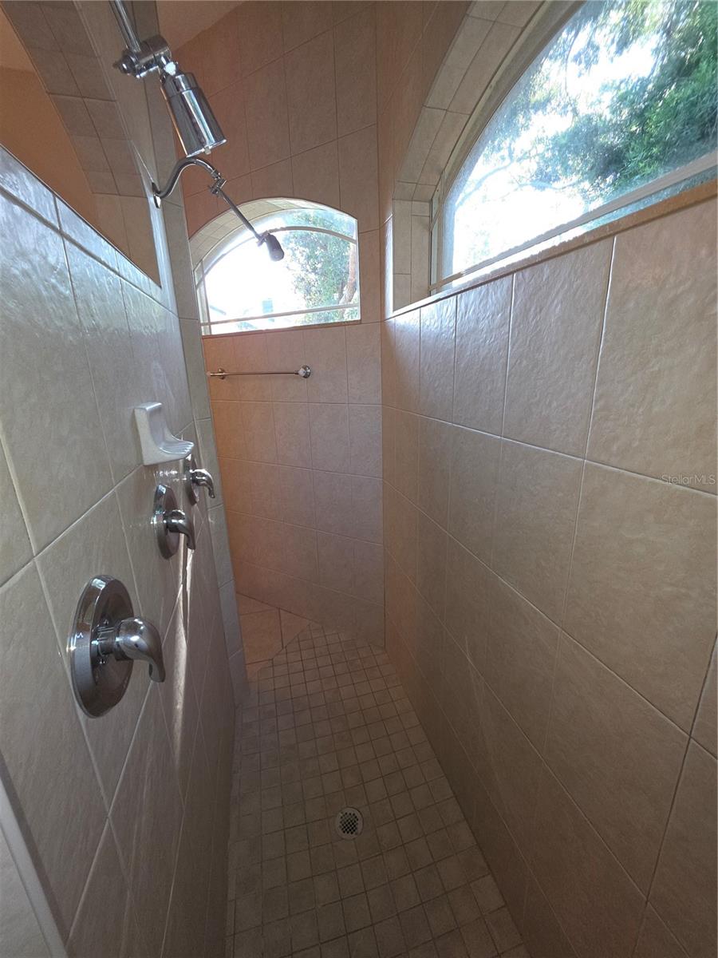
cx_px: 359
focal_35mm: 13
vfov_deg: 106.2
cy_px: 479
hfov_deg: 89.9
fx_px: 360
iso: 64
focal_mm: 2.2
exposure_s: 1/60
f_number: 1.9
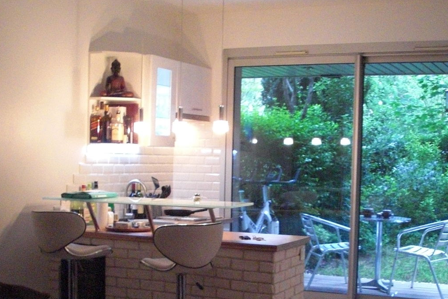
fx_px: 734
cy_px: 234
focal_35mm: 59
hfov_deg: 33.9
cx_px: 228
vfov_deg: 22.7
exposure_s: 1/60
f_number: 2.8
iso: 800
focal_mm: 6.3
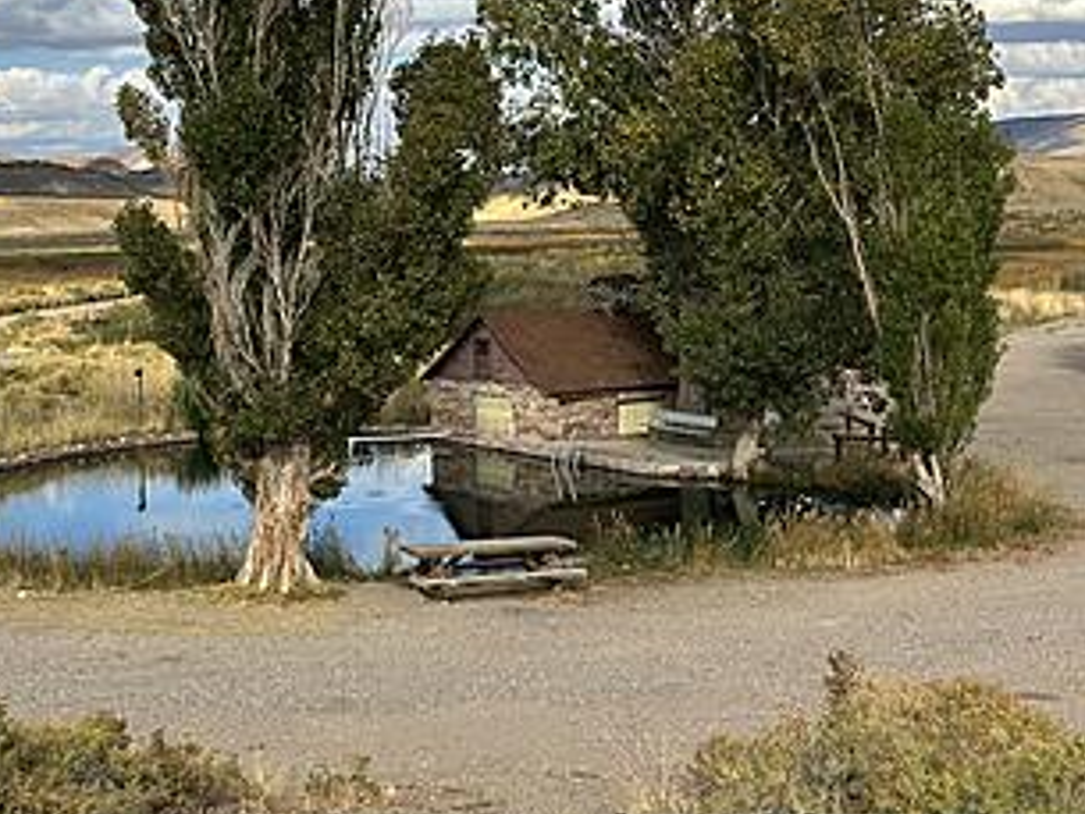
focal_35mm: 63
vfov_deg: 23.3
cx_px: 381
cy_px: 316
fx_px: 1975
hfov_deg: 30.5
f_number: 1.78
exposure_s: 1/2597
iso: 64
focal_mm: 6.86
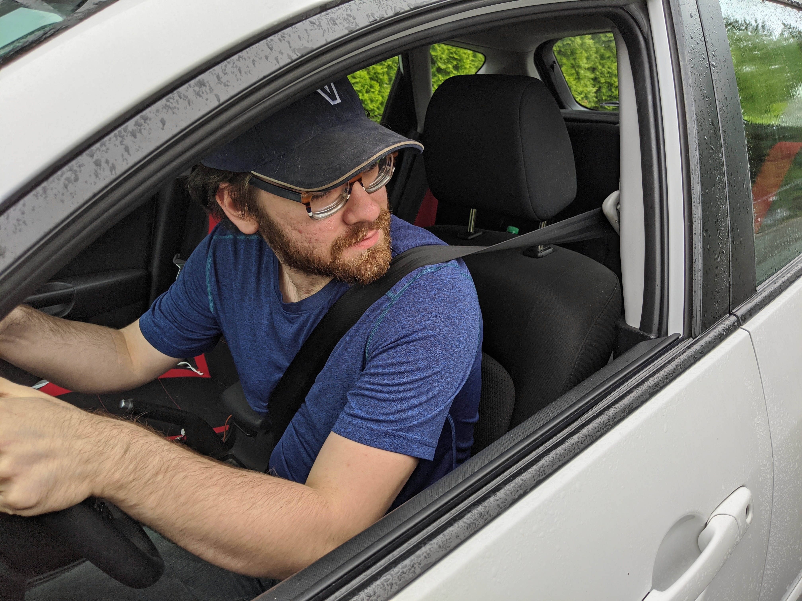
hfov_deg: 65.3
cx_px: 401
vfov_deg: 51.4
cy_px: 300
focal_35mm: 27
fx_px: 626
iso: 50
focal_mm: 4.44
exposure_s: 1/546
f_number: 1.8
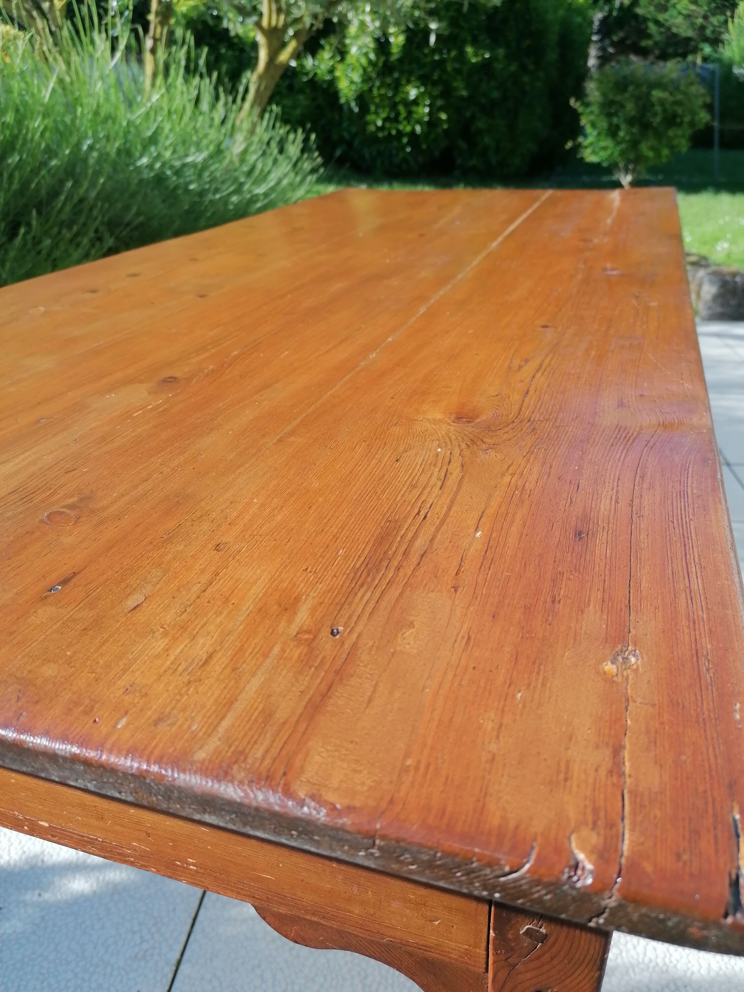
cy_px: 496
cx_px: 372
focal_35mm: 27
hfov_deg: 51.4
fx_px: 774
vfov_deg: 65.3
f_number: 1.8
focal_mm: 4.75
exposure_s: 1/504
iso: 50
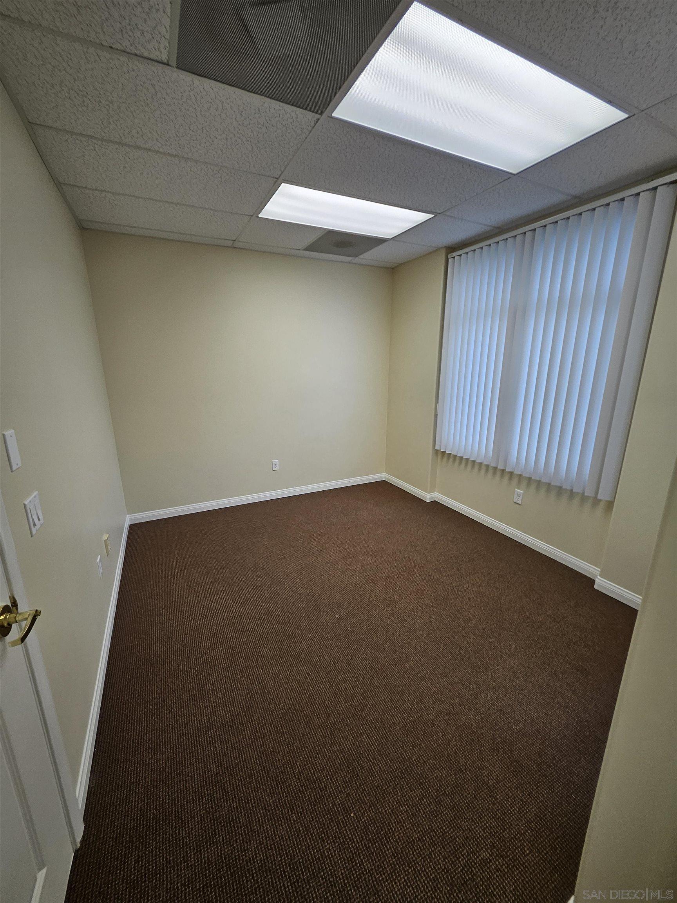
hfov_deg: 89.9
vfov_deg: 106.2
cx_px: 338
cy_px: 452
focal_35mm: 13
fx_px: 339
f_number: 2.2
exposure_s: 1/60
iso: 32
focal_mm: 1.74
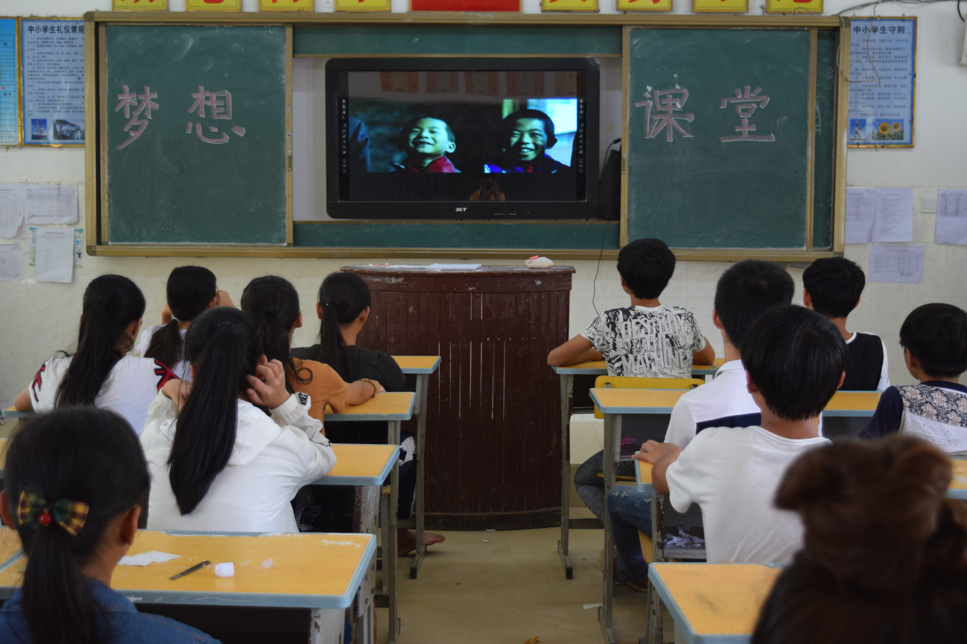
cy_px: 322
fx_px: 1370
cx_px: 484
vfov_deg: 26.5
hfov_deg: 38.9
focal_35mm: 51
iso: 640
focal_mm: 34
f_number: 4.5
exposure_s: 1/60
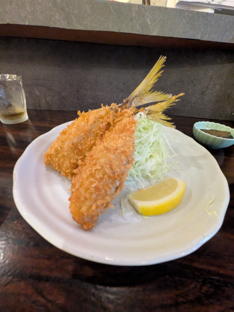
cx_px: 117
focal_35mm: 14
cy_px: 156
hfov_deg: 85.7
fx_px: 126
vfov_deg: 102.0
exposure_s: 1/25
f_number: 2.2
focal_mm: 1.83
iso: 1008
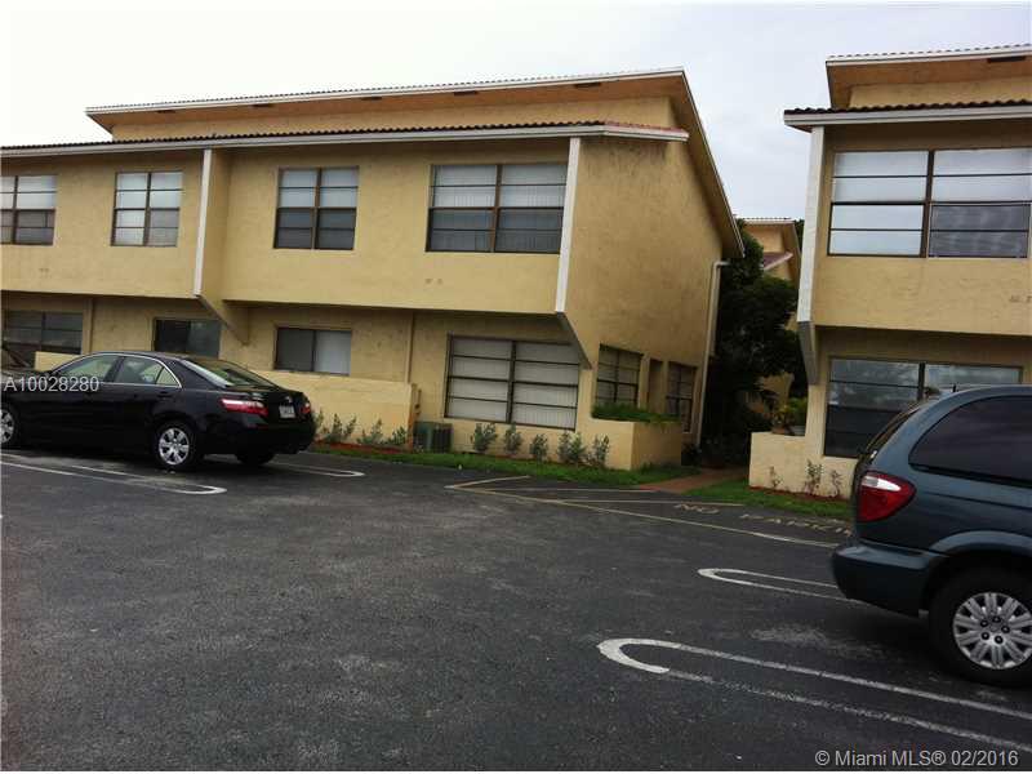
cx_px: 516
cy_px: 387
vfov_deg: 40.7
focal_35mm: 35
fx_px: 1043
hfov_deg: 52.6
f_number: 2.8
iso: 80
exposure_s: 1/887
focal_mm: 3.85
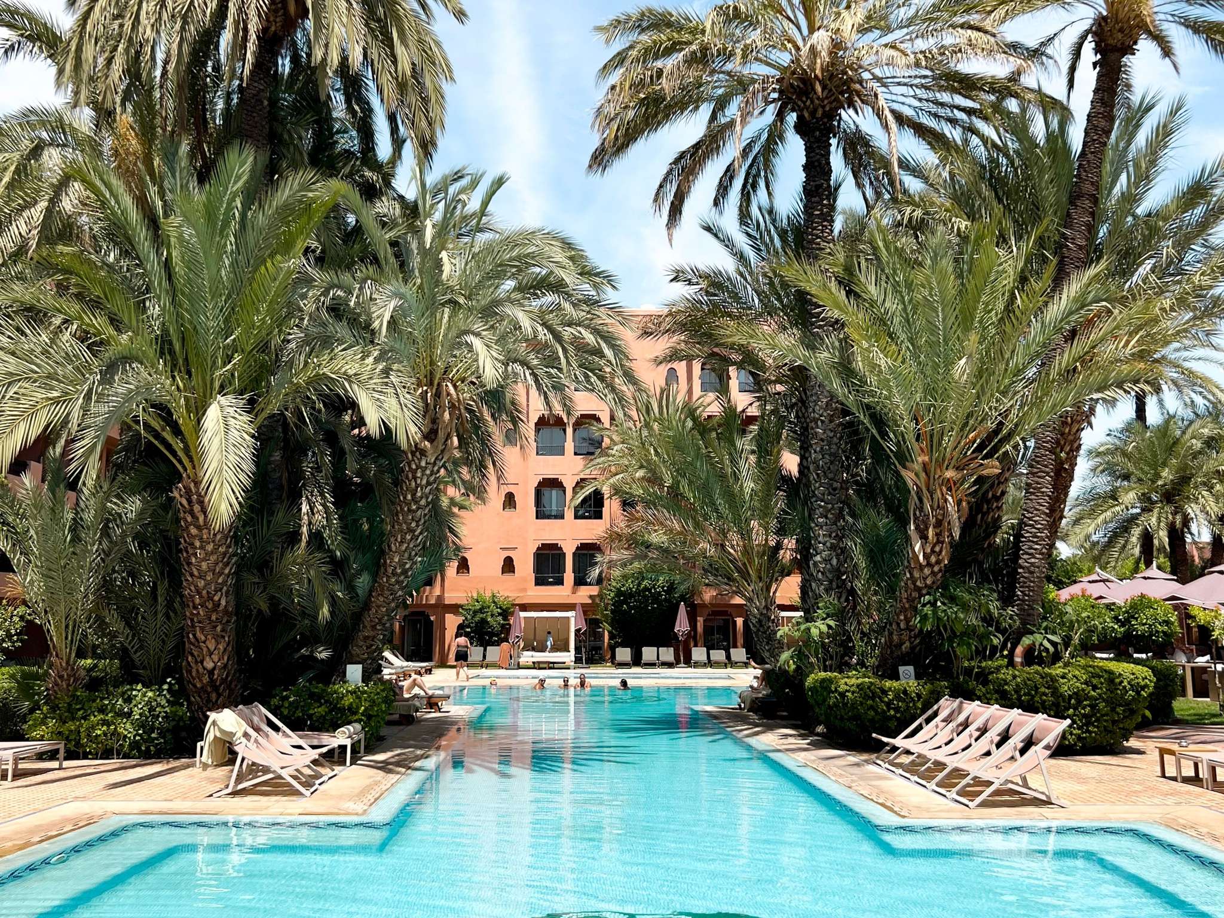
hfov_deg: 67.3
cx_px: 612
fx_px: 919
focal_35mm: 26
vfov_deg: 53.1
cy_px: 459
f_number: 1.5
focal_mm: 5.7
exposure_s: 1/4400
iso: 50
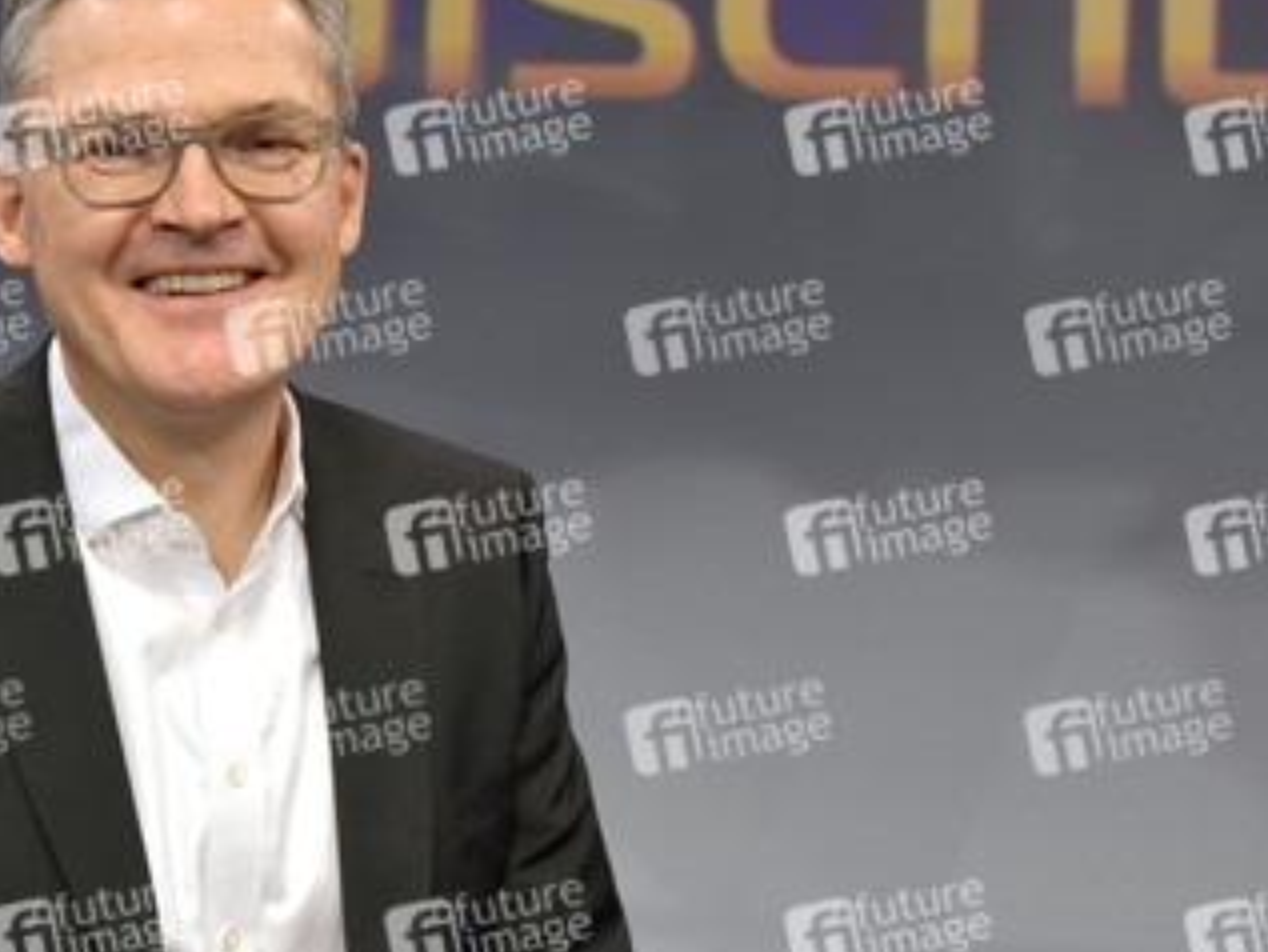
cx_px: 382
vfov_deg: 20.7
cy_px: 428
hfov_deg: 27.2
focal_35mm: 71
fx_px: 2602
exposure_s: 1/200
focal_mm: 52
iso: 1600
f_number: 6.3
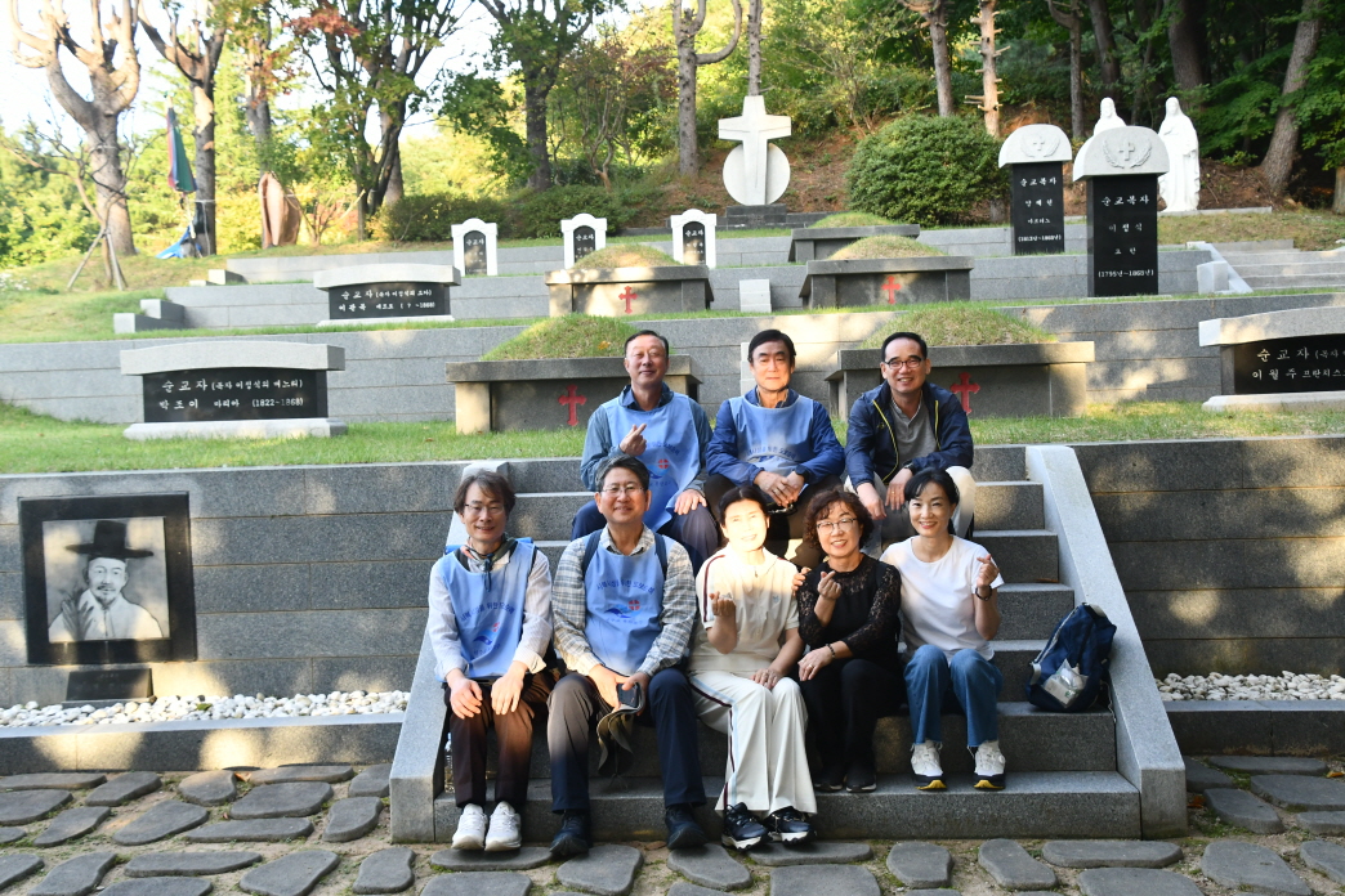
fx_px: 1457
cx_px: 672
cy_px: 448
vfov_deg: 34.2
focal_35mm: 39
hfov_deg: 49.6
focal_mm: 26
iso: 800
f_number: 6.3
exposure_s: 1/160
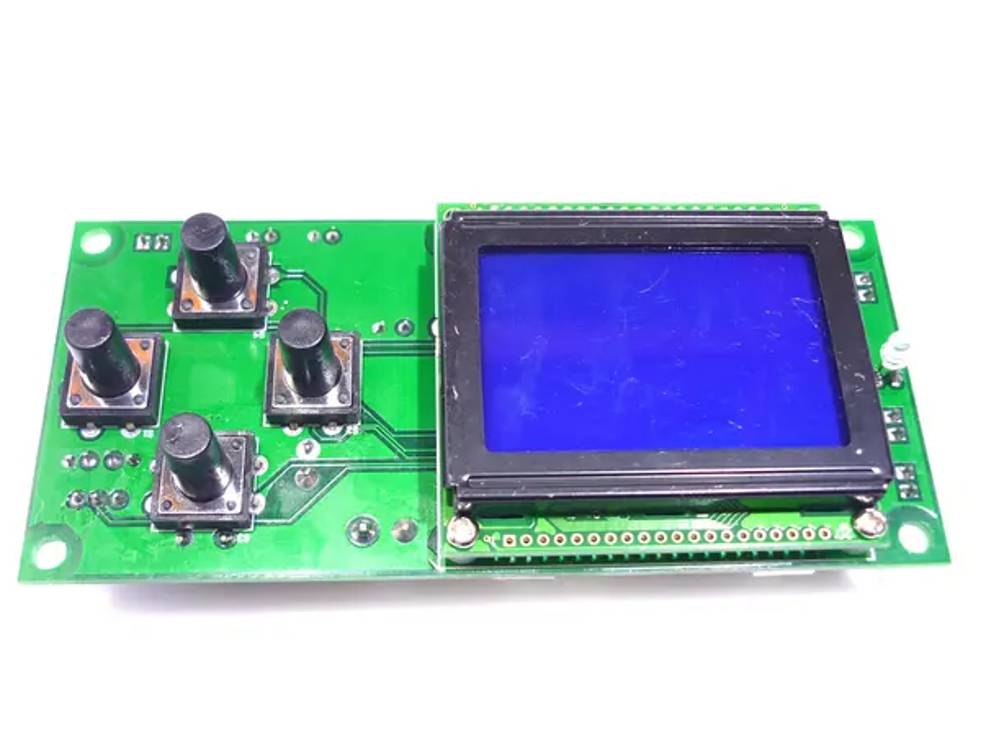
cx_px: 473
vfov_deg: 40.7
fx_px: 998
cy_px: 376
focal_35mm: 35
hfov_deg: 52.6
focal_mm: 5.5
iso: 80
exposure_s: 1/50
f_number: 2.8
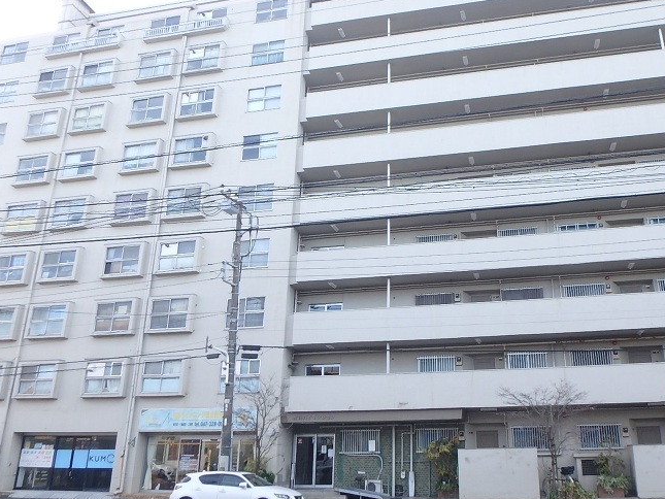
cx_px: 422
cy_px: 251
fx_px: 596
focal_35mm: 31
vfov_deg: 45.5
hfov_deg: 57.5
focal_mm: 3.7
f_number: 3.5
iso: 125
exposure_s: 1/200
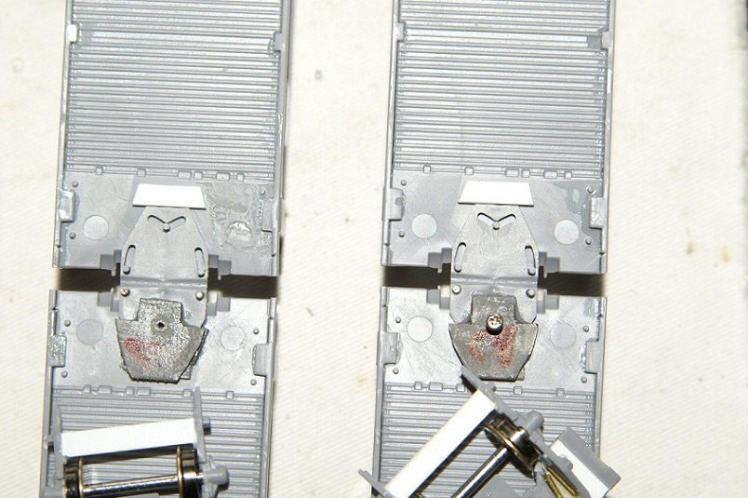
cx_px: 374
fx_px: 2336
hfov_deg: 18.2
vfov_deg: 12.2
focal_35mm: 112
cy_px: 249
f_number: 5.6
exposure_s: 1/125
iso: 400
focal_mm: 75
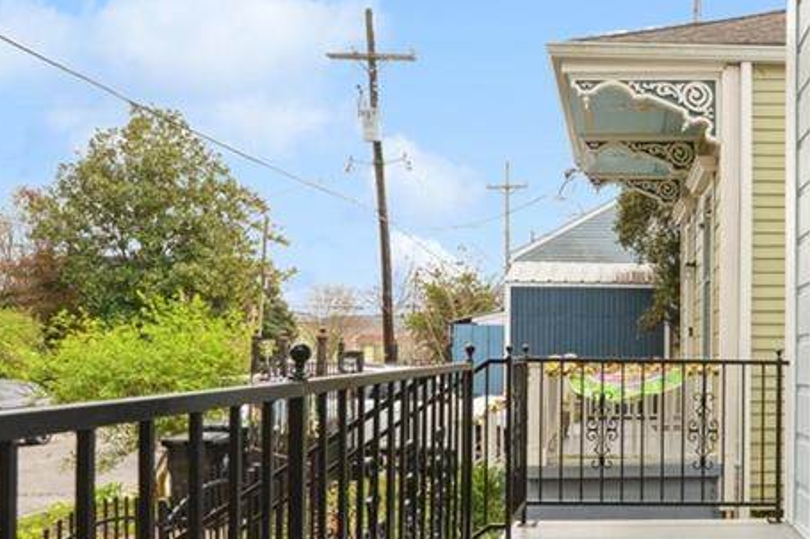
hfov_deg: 49.8
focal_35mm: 36
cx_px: 657
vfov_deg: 36.7
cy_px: 319
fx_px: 810
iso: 400
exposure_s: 1/200
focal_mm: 16
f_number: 13
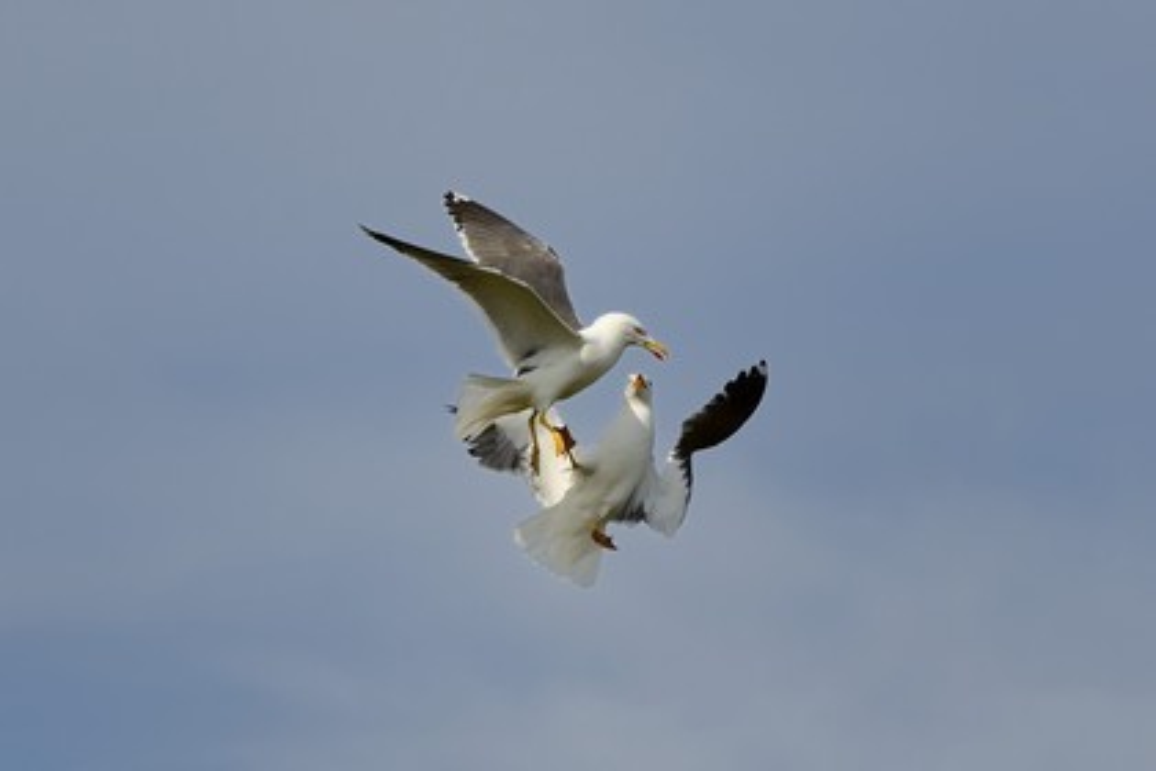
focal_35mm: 200
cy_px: 386
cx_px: 578
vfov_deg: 6.9
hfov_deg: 10.3
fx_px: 6422
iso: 400
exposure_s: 1/1000
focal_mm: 200
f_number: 11
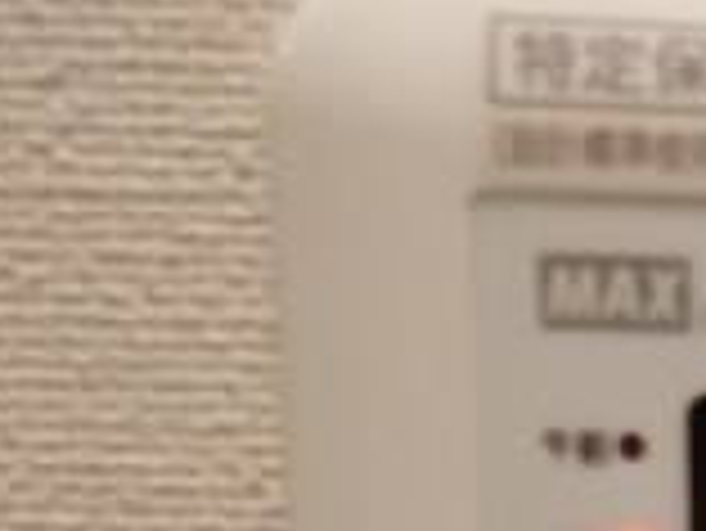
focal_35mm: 102
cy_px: 932
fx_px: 2082
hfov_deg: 16.2
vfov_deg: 13.2
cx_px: 1268
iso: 320
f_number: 3.7
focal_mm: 4.5
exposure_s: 1/30
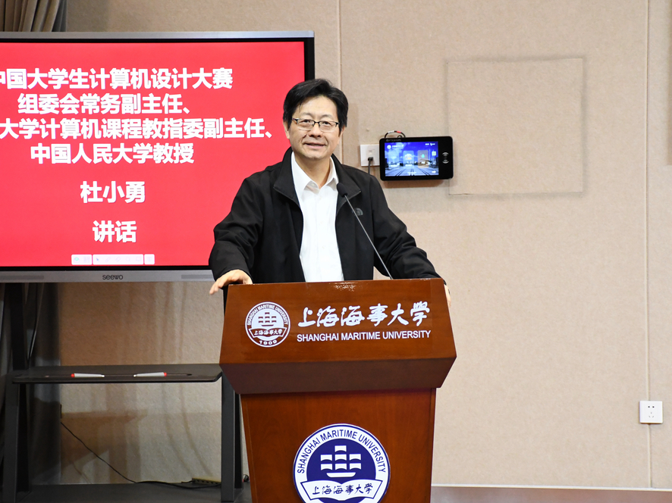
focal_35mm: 114
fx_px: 2212
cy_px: 251
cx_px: 311
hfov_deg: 17.3
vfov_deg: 13.0
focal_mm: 70
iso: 4500
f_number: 5
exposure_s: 1/125
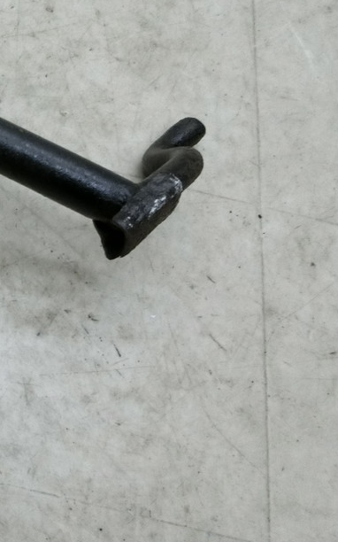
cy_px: 274
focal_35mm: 52
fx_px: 767
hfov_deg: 20.9
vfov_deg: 38.9
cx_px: -177
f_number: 3.5
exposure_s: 1/125
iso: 400
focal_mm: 4.5
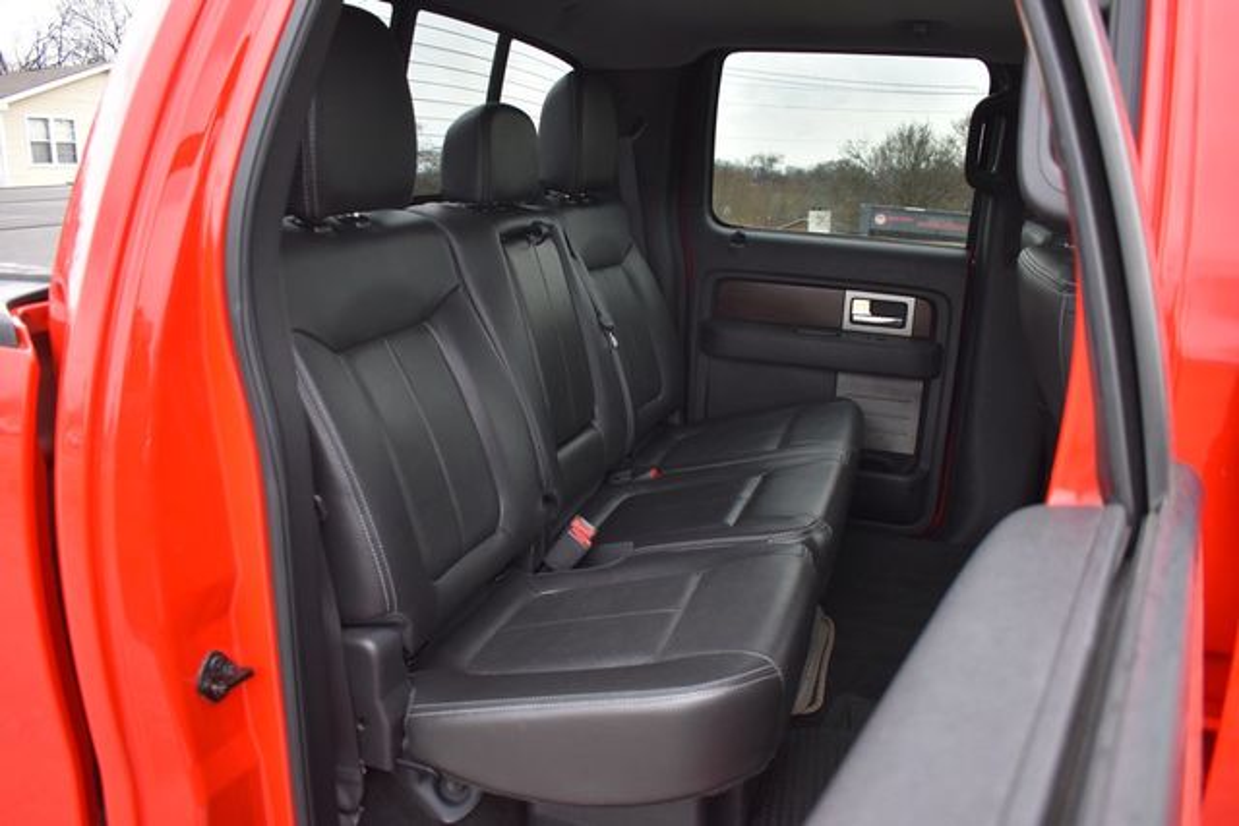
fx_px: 929
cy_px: 413
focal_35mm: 27
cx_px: 620
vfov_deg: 48.0
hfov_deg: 67.4
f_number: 3.5
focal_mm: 18
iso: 640
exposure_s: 1/250
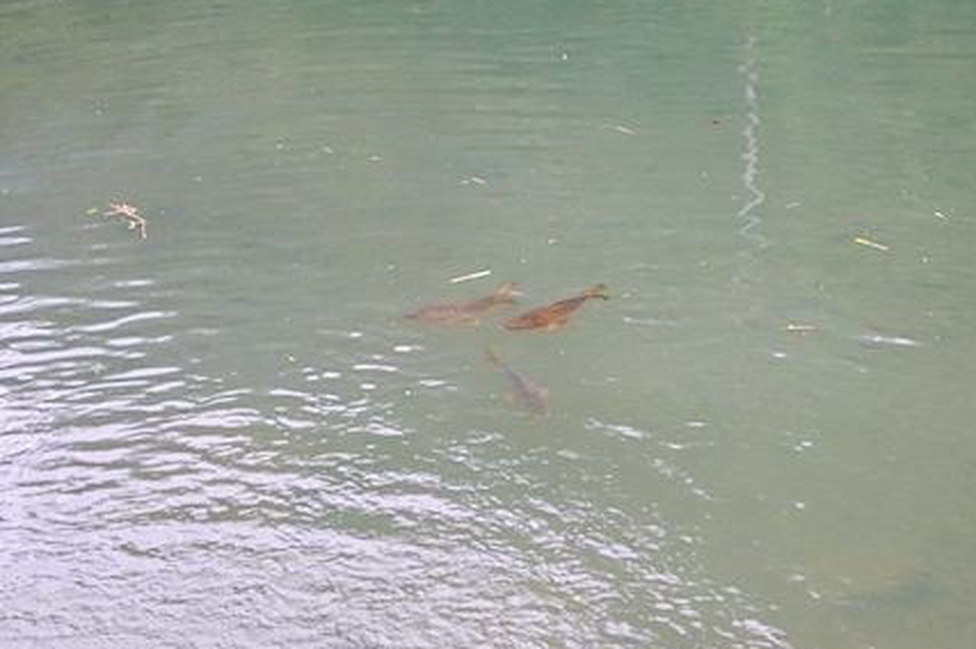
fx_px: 2682
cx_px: 597
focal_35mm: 99
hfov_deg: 20.6
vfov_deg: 13.8
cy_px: 374
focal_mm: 23.73
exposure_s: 1/40
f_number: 2.8
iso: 800
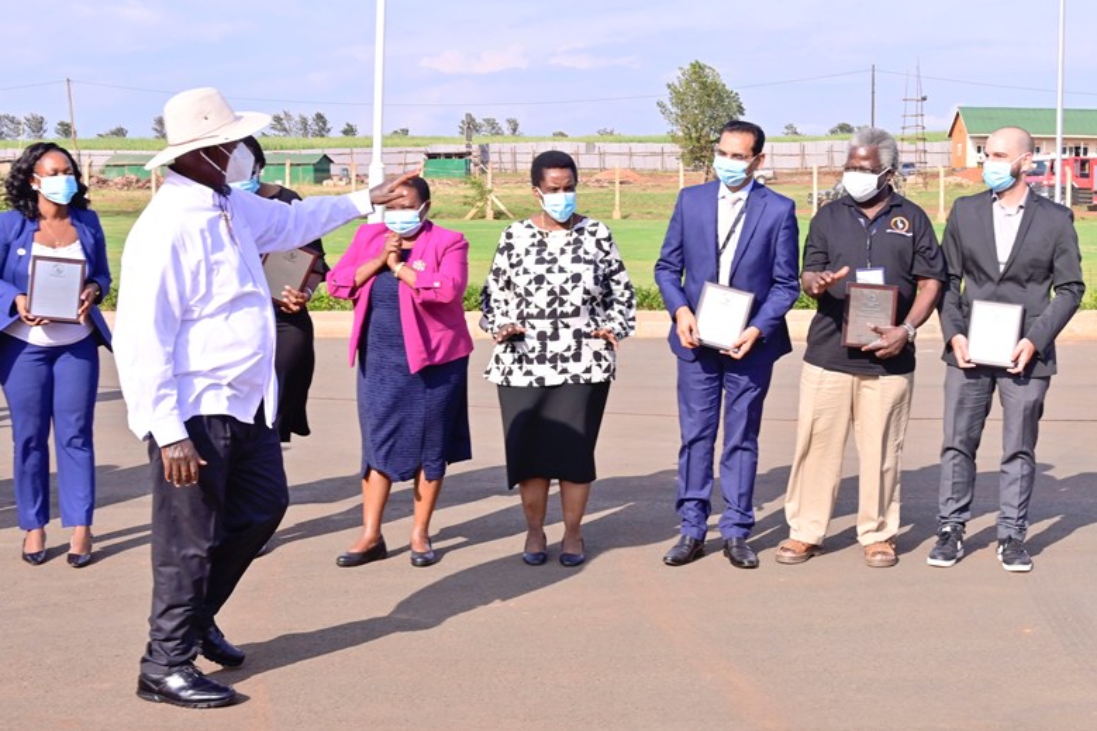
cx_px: 542
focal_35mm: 39
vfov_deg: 34.2
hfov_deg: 49.6
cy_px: 360
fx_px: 1188
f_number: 10
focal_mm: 38
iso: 500
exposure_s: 1/400
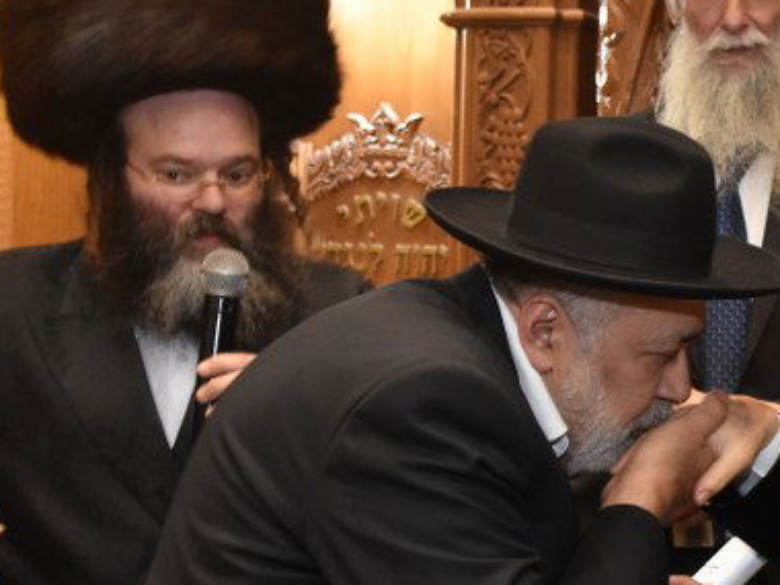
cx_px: 809
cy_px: 363
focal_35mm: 79
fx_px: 1780
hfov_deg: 23.5
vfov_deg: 18.6
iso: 2000
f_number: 5.6
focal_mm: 26
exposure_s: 1/80
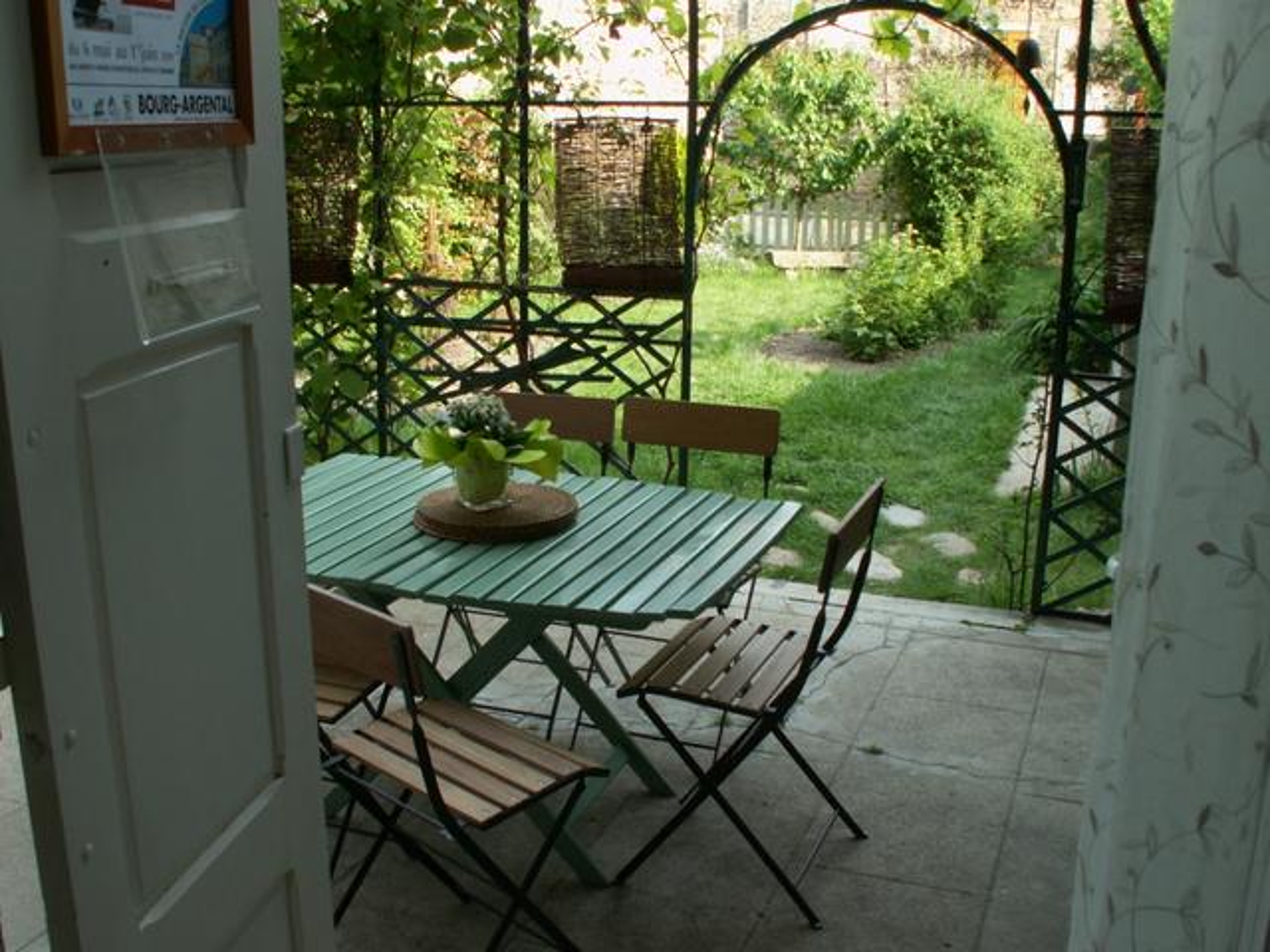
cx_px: 635
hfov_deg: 52.6
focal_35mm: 35
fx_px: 1284
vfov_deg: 40.7
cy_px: 476
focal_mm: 5.86
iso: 50
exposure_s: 1/30
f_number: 5
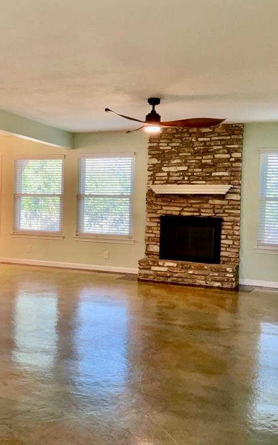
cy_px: 219
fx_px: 472
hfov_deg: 32.4
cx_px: 82
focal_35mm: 39
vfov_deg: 50.4
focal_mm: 3
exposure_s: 1/60
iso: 64
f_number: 1.8
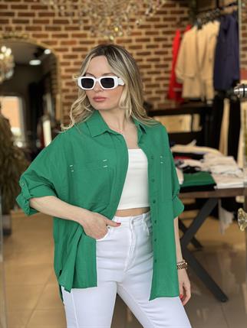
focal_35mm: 77
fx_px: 732
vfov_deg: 25.3
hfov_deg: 19.1
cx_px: 124
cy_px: 164
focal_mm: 9
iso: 32
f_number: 2.8
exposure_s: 1/100
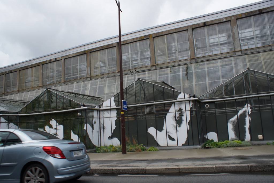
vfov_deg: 43.6
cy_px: 92
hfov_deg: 61.9
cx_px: 137
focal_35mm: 30
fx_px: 228
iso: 100
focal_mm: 20
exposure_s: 1/400
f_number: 5.6
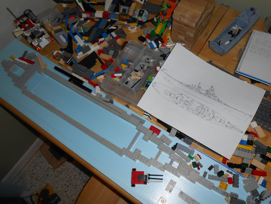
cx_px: 136
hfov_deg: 67.3
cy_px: 102
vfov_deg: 53.1
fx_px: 204
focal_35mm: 26
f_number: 3.5
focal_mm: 4.6
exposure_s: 1/25
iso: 80
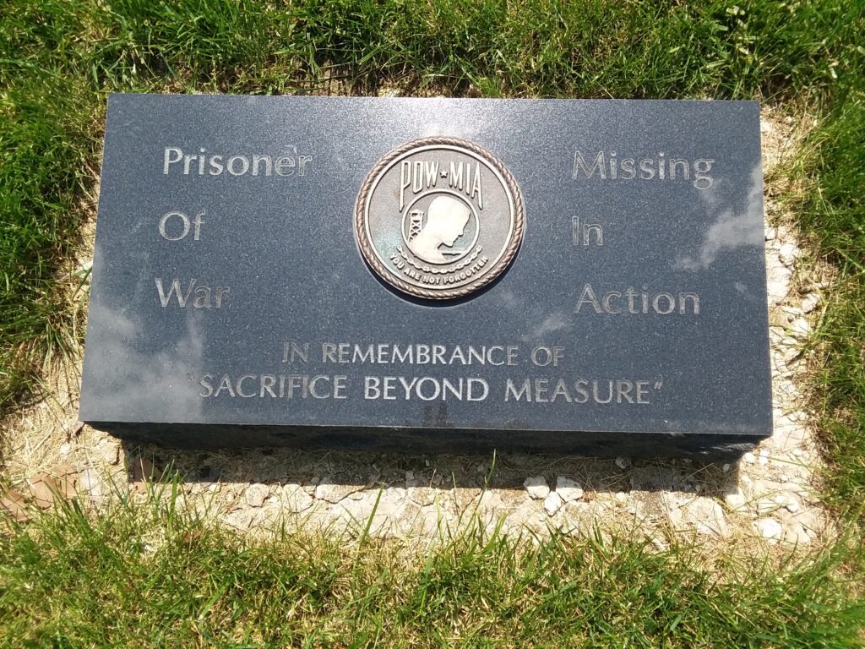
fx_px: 725
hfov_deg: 61.7
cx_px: 432
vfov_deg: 48.2
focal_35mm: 29
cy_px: 324
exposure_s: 1/891
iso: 40
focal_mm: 2.47
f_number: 1.9
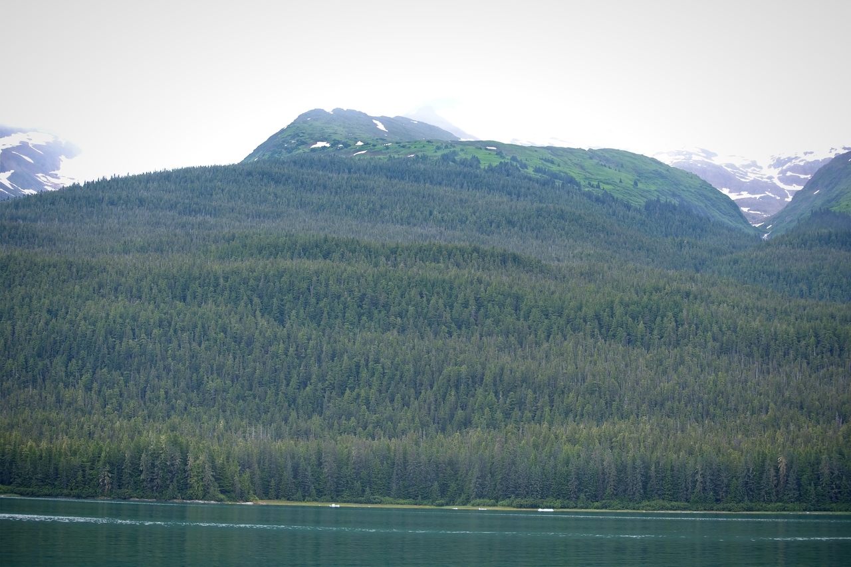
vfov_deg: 19.5
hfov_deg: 28.8
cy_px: 284
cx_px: 426
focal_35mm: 70
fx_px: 1655
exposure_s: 1/160
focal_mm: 70
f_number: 5.6
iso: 100
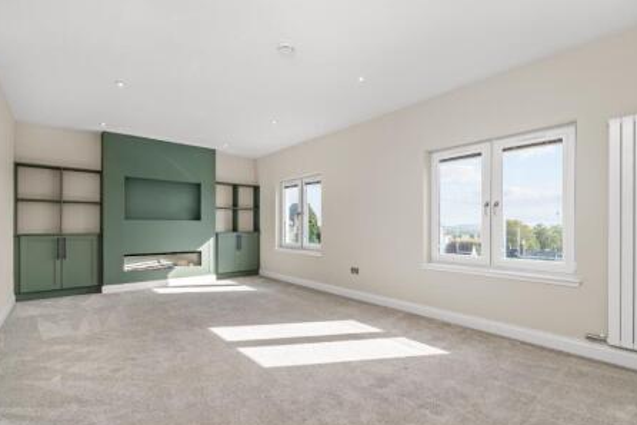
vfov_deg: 73.7
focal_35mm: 16
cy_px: 212
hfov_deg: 96.8
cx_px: 323
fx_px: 283
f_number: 8
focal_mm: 10
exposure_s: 1/25
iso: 125
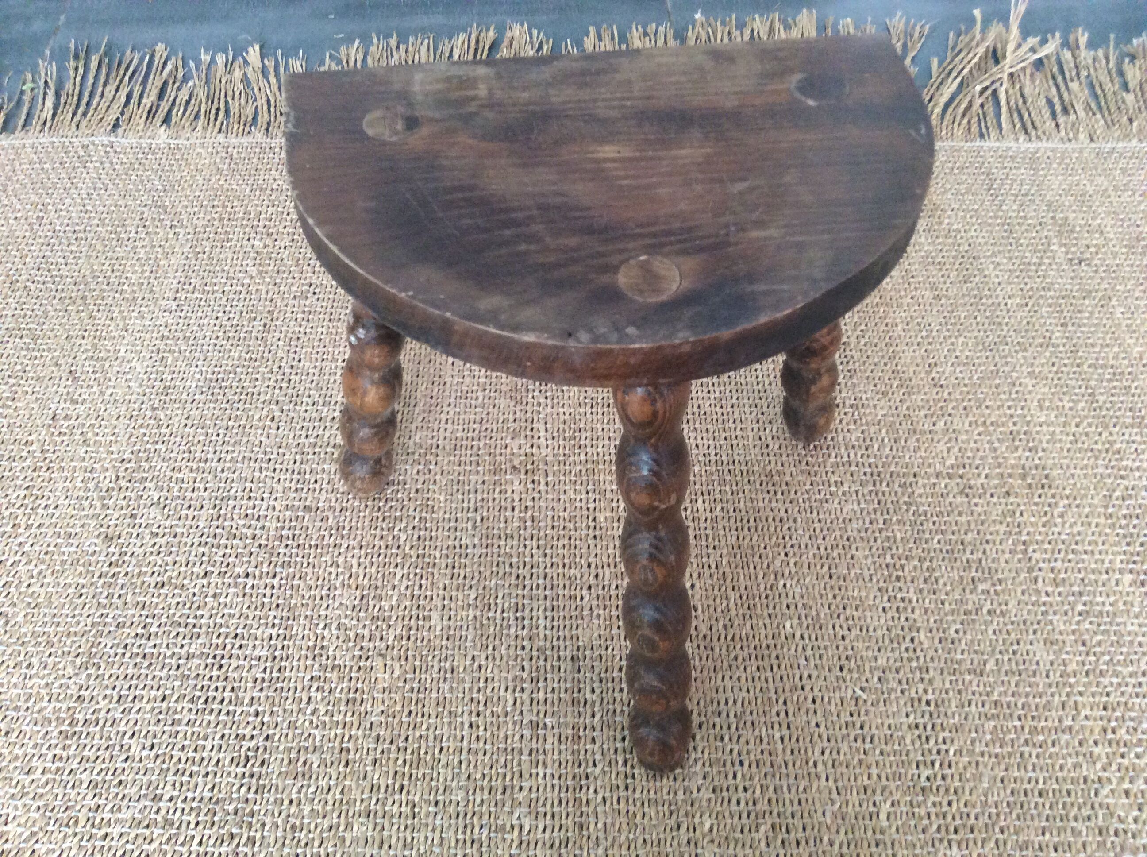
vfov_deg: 44.1
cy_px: 428
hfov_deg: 56.9
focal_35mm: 32
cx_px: 574
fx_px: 1059
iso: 200
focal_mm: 3.3
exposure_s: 1/25
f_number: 2.4
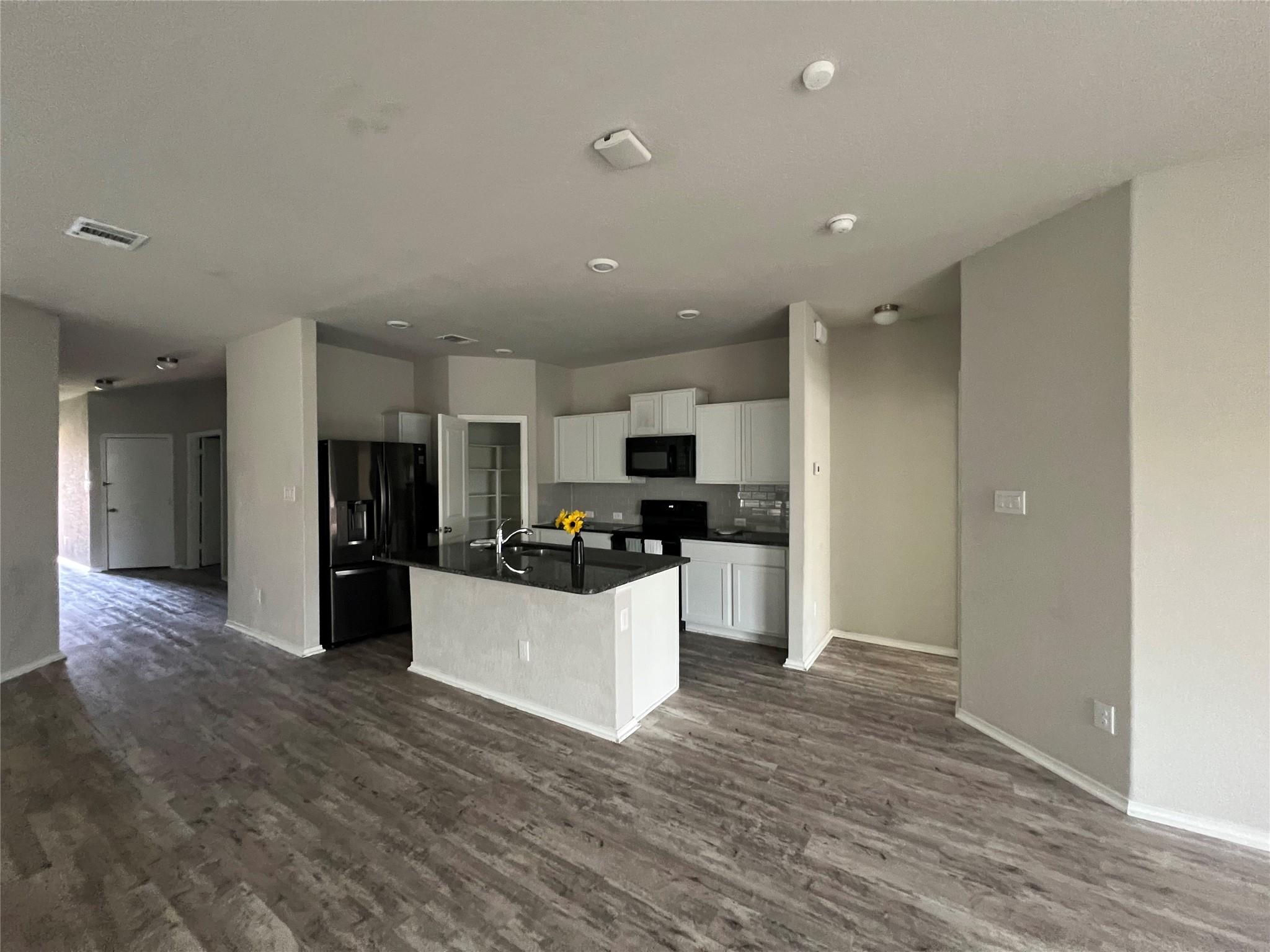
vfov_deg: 89.9
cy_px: 476
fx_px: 477
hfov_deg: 106.2
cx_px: 635
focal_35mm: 13
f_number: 1.8
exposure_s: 1/60
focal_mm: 1.57
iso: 500
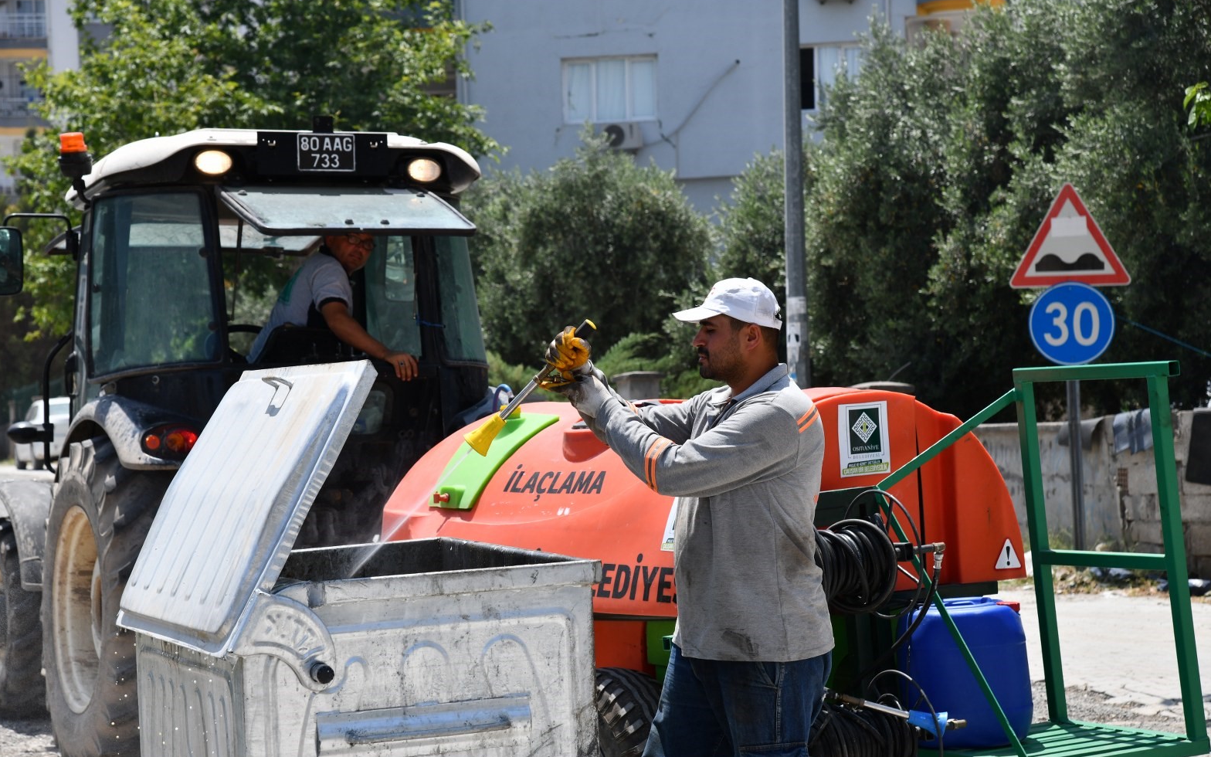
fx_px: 2871
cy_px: 394
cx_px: 604
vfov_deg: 15.0
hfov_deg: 23.8
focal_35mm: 87
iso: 320
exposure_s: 1/800
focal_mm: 85
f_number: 8
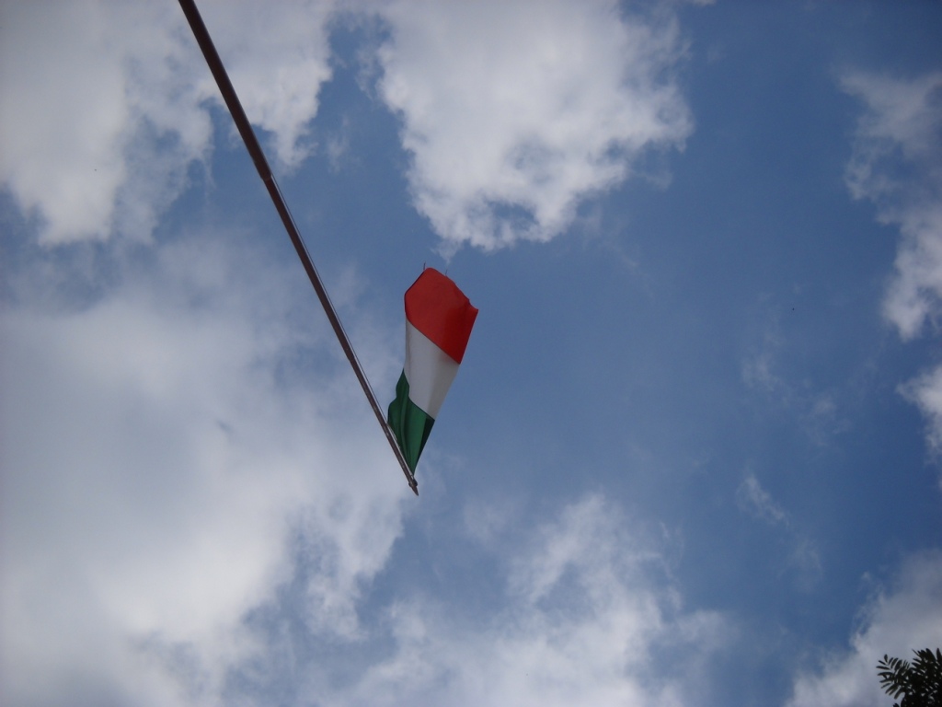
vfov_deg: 35.1
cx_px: 471
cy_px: 354
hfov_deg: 45.8
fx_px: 1116
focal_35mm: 41
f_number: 5.5
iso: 64
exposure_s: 1/877
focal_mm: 6.72
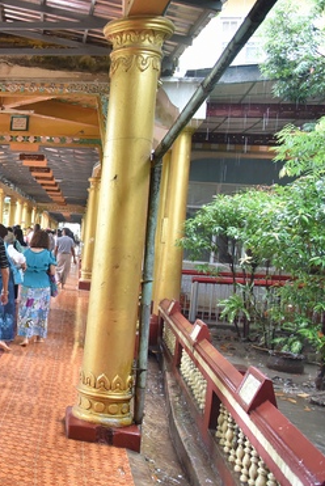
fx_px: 568
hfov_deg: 27.7
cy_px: 242
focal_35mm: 42
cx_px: -72
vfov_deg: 46.4
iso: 1250
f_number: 4
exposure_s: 1/40
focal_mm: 24
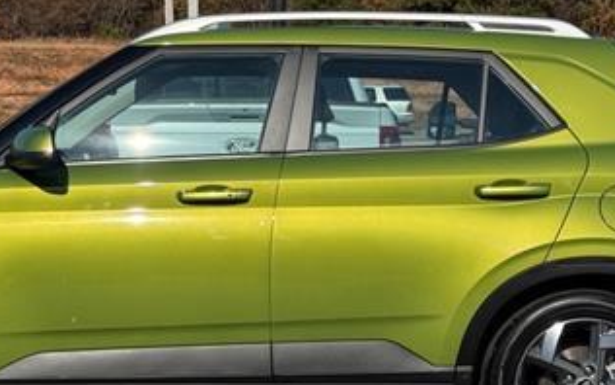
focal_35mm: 103
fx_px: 1728
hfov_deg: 20.1
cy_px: 303
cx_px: 197
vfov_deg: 12.7
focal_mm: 6.76
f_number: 1.78
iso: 80
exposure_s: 1/7092
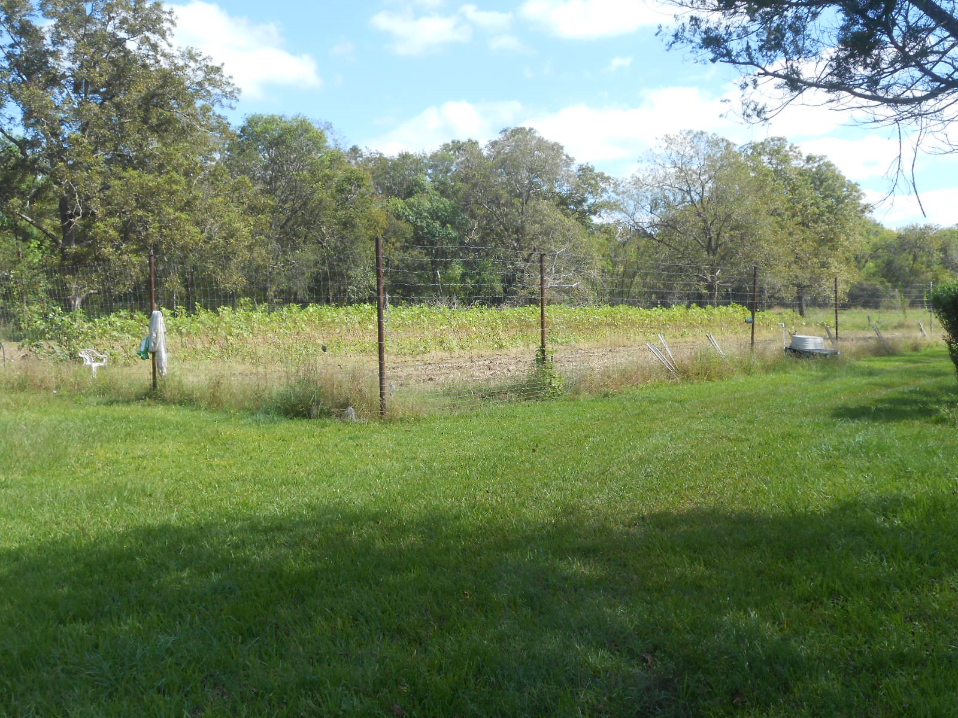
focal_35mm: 38
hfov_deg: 49.0
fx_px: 1052
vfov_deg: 37.7
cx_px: 479
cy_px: 359
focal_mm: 6.8
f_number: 4.2
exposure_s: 1/320
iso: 80
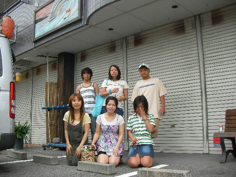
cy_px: 88
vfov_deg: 37.7
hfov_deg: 49.0
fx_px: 259
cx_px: 118
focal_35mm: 38
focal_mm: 6.3
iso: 50
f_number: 3.5
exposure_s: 1/150
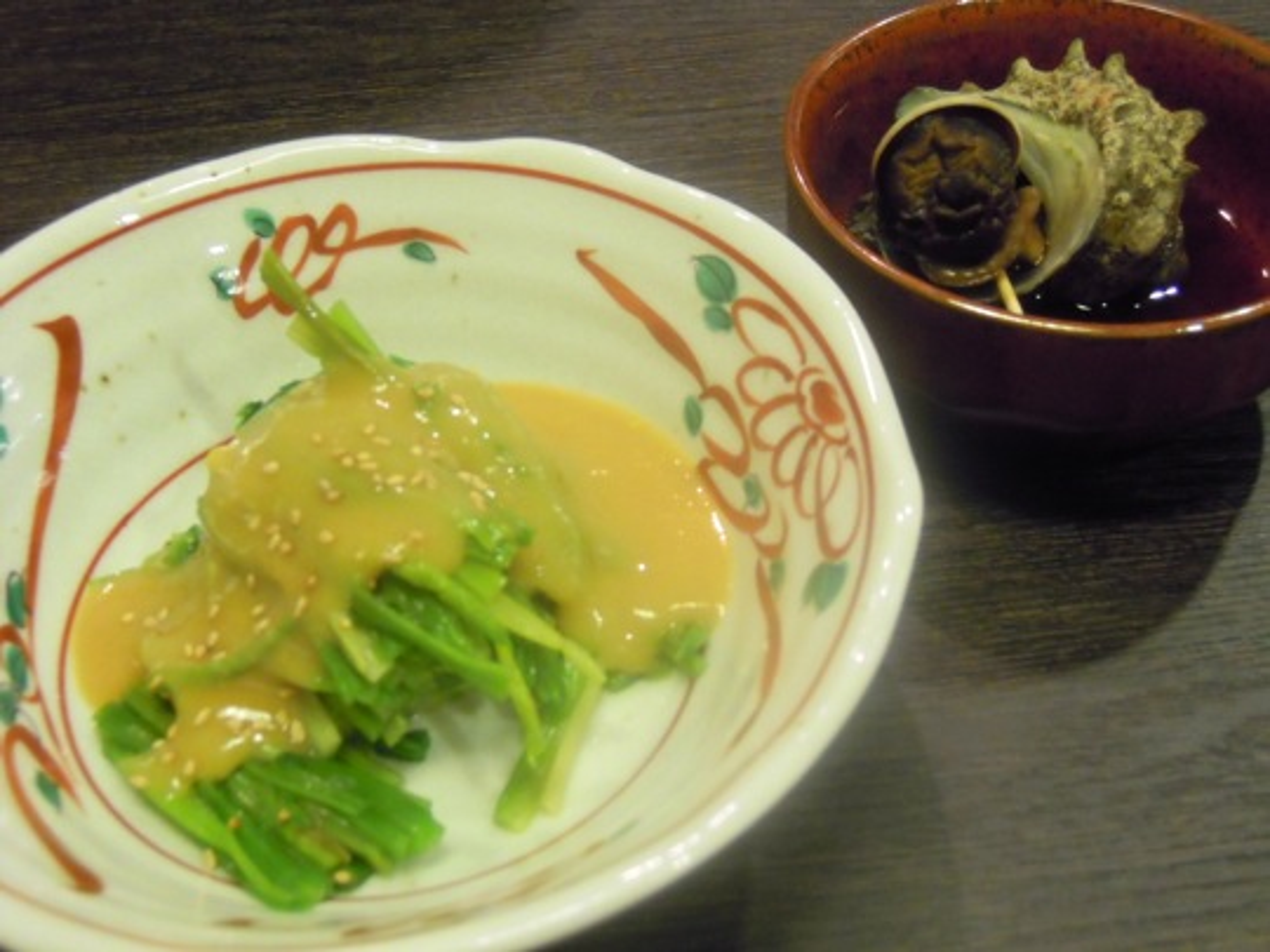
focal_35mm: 46
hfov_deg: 41.2
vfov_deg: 31.5
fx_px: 1688
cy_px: 476
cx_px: 635
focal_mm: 8.3
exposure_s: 1/25
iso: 640
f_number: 3.4
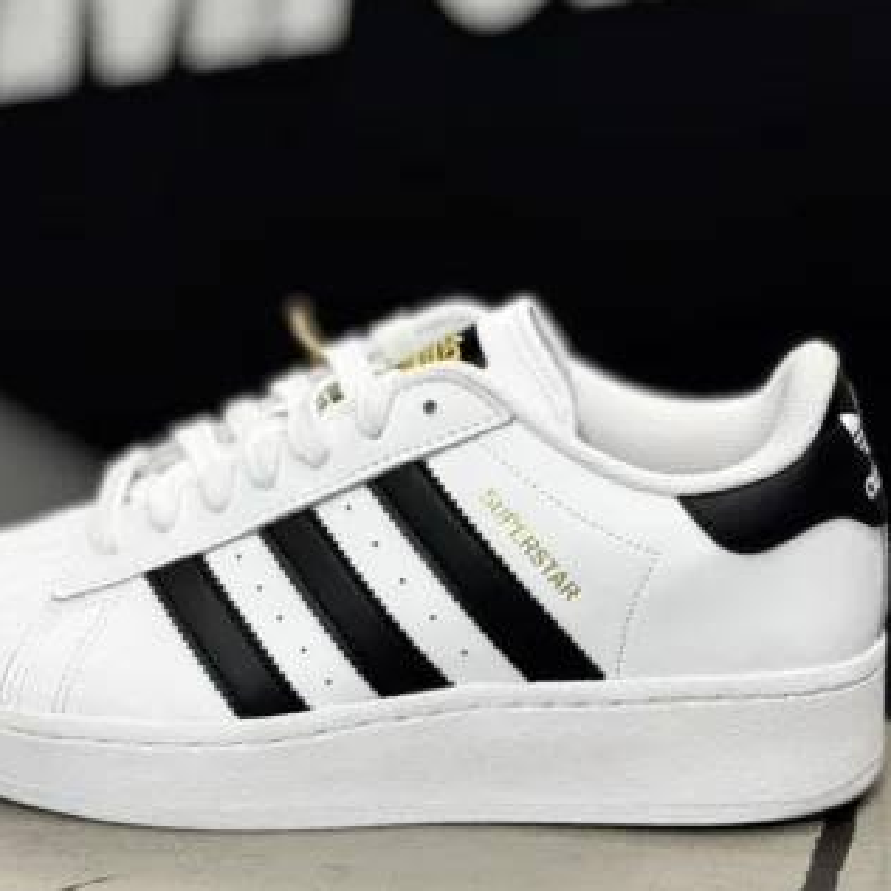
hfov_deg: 22.5
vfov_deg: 22.2
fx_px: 2242
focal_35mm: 77
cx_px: 375
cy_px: 190
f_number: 1.78
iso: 160
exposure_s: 1/60
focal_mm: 6.76
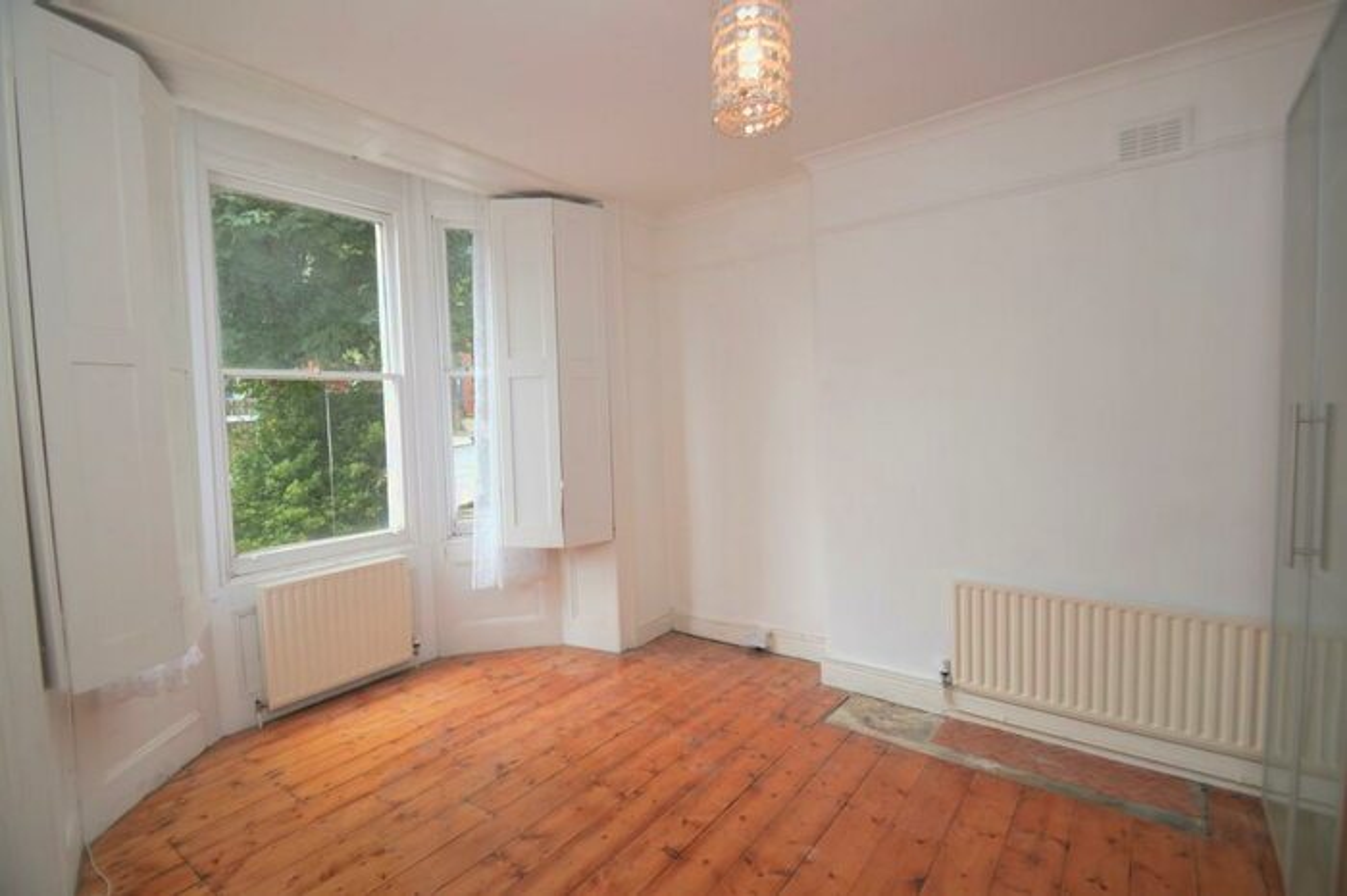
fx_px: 561
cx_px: 674
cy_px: 448
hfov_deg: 100.4
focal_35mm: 15
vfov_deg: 77.3
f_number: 4
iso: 400
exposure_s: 1/60
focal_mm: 10
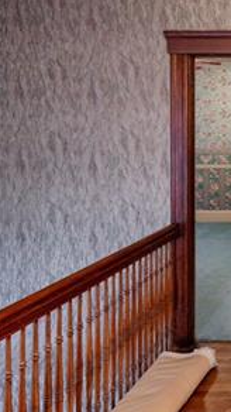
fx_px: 480
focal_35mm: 44
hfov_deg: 22.0
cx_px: 356
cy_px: 133
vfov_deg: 45.6
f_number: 3.5
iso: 1000
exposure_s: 1/320
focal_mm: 16
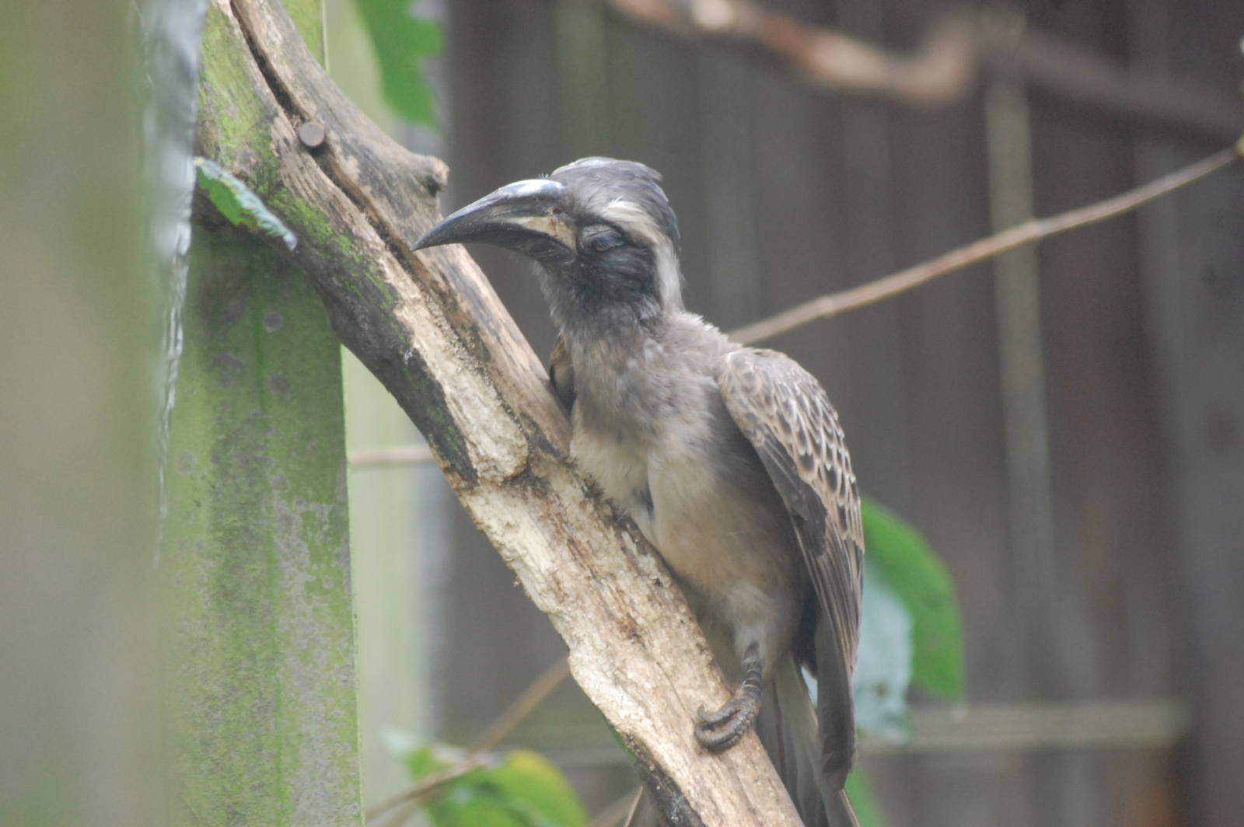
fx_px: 9322
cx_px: 622
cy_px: 414
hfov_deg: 7.6
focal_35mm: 270
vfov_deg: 5.1
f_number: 5.6
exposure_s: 1/125
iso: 1100
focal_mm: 180
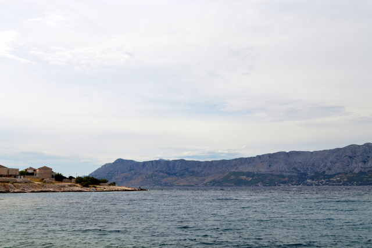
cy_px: 124
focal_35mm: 42
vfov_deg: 31.9
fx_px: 434
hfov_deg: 46.4
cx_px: 186
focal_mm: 28
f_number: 7.1
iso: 100
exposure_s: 1/400
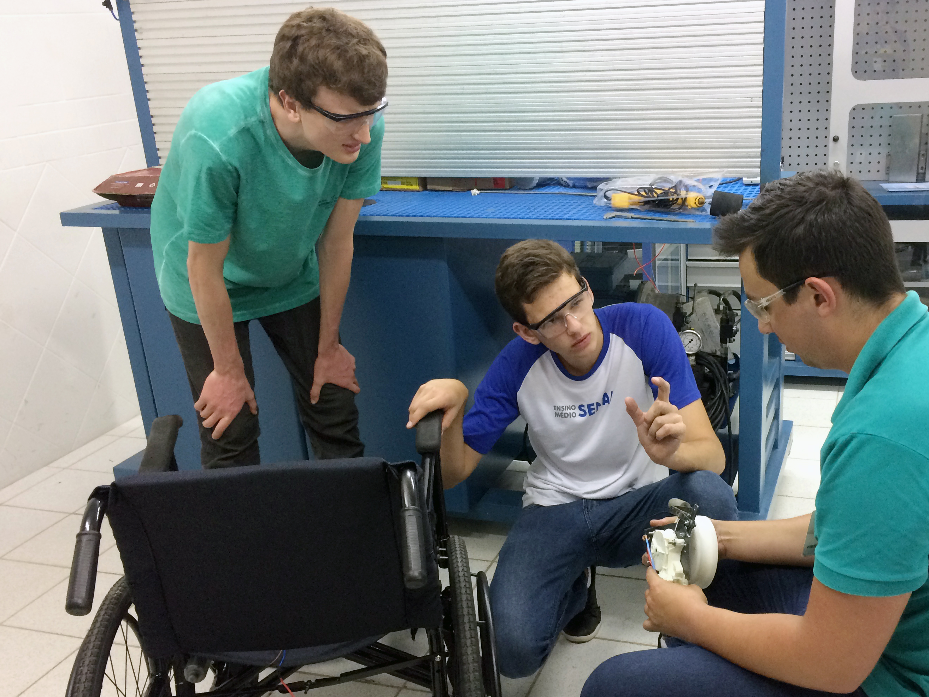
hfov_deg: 51.0
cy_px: 398
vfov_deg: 39.6
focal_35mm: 36
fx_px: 966
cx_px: 565
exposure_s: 1/30
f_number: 2.2
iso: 125
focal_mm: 4.15
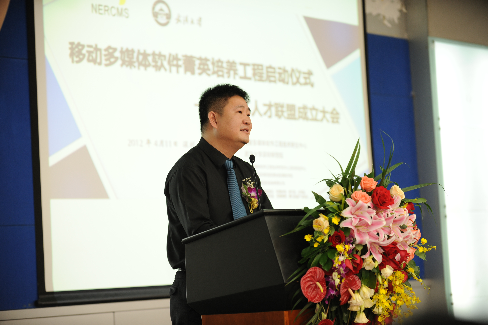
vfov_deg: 13.9
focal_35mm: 98
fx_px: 1328
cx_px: 244
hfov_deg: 20.8
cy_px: 162
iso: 640
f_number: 2.8
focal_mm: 98
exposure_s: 1/80
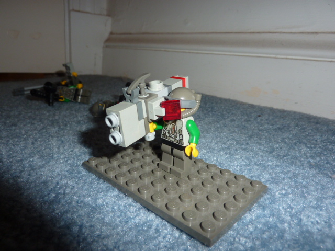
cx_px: 168
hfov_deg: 69.4
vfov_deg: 54.9
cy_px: 126
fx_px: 242
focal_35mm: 25
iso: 100
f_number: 4
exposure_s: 1/30
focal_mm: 4.1
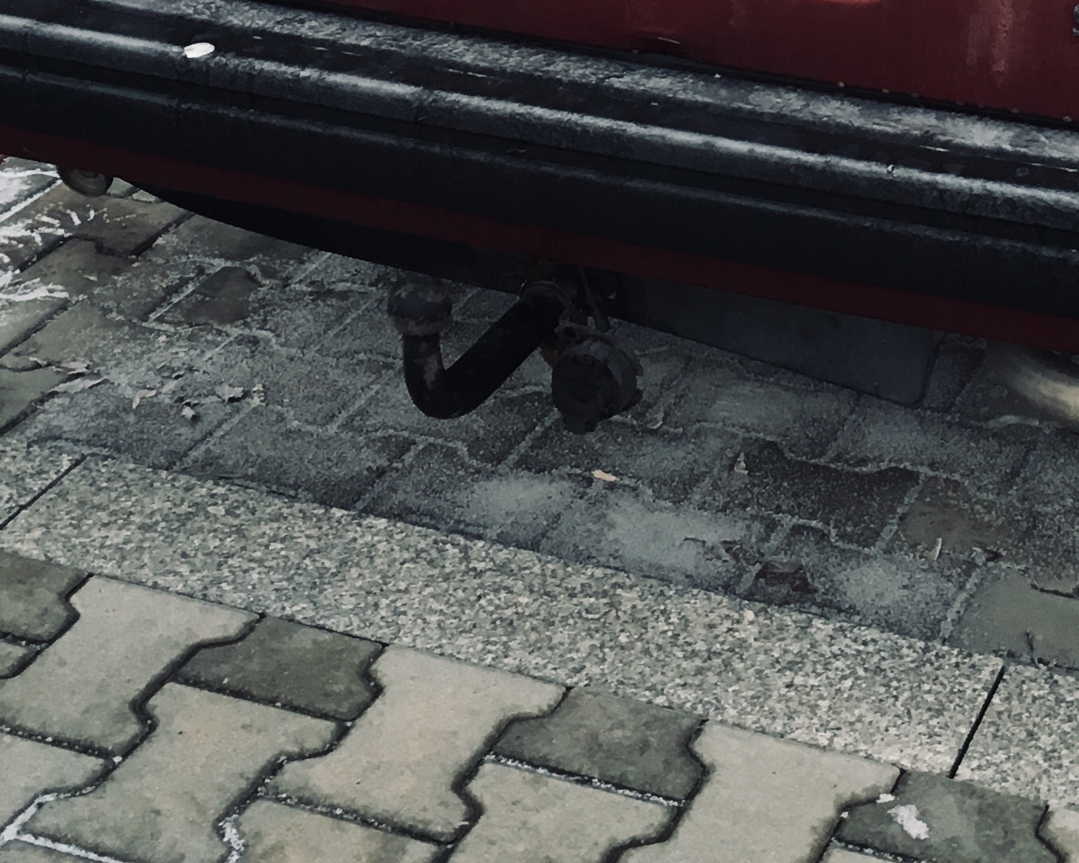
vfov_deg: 17.3
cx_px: 884
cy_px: -221
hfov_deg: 22.4
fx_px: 2682
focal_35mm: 84
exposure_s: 1/33
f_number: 2.2
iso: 100
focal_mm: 4.15
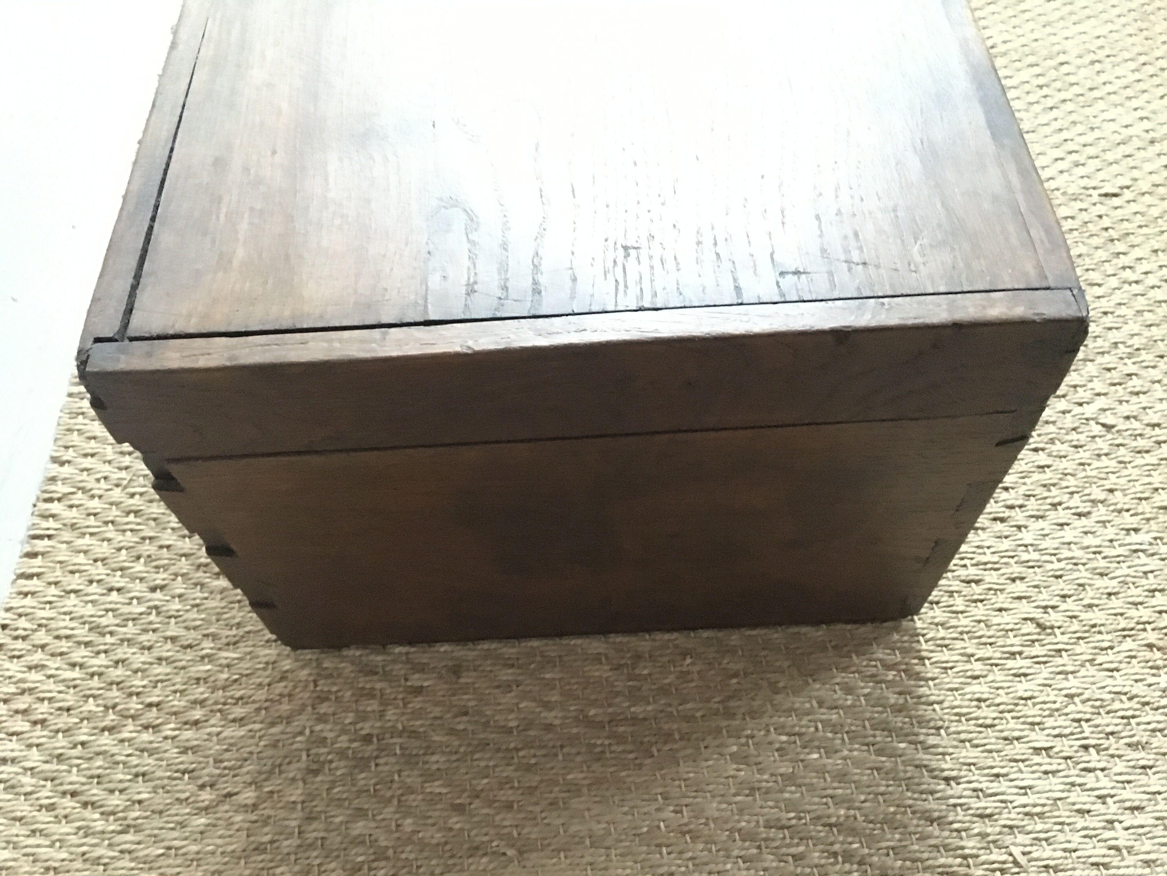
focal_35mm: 29
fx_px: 978
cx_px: 584
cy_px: 438
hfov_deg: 61.7
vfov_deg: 48.2
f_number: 2.2
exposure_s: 1/17
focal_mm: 4.15
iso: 1600
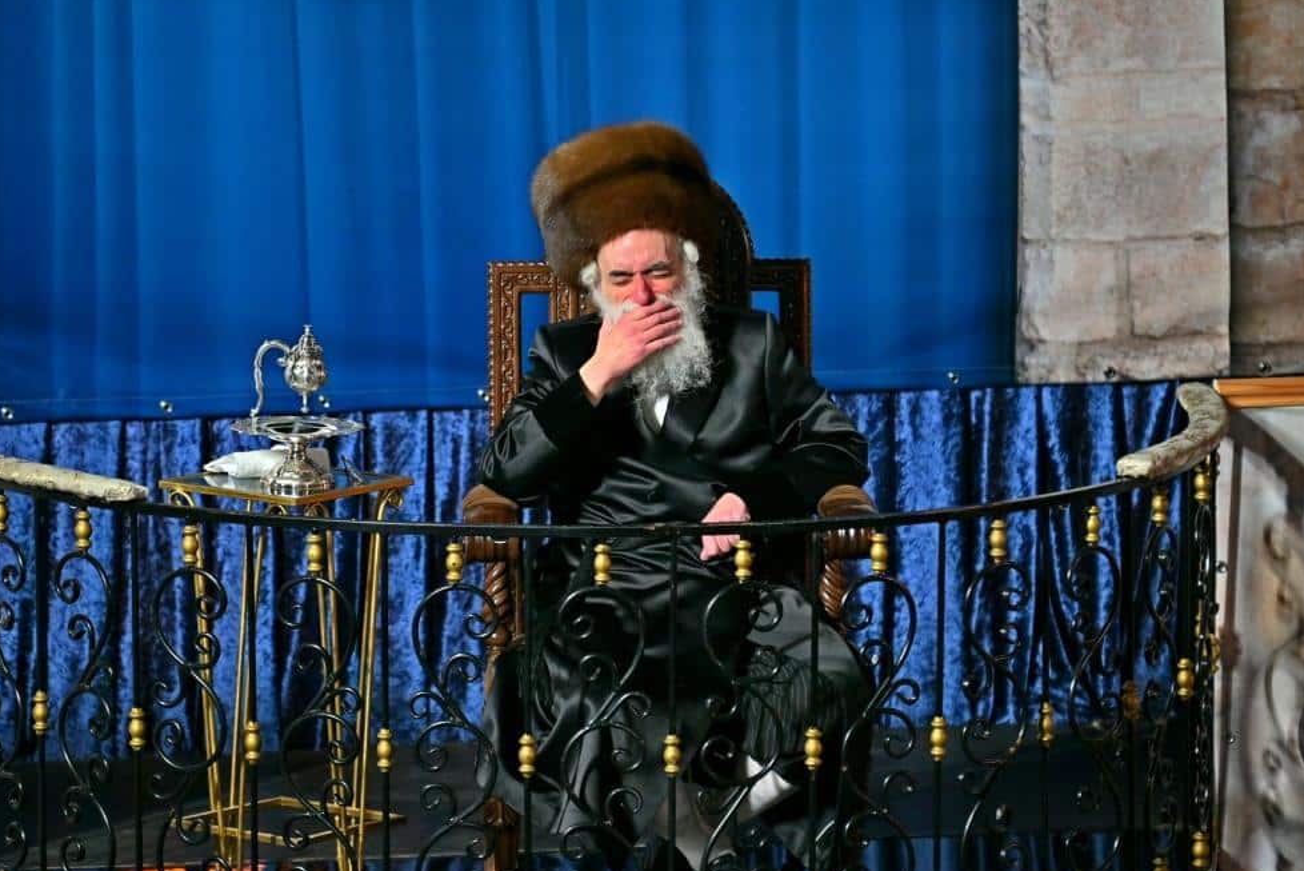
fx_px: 11378
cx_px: 676
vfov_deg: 4.4
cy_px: 449
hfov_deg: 6.6
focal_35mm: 314
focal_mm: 200
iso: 320
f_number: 2.8
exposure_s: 1/160
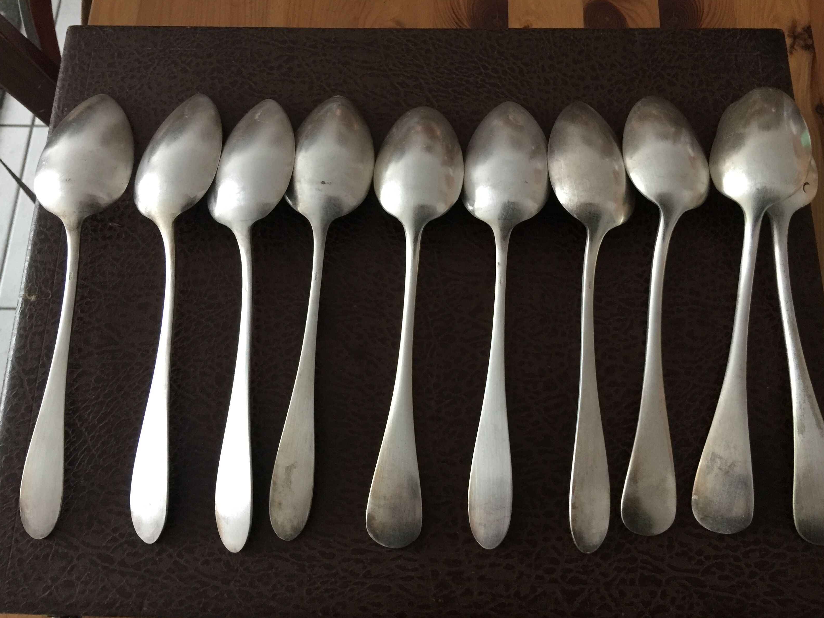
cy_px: 317
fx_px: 714
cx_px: 404
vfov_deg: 46.8
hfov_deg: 60.0
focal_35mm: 30
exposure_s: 1/17
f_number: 2.2
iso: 100
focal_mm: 4.15
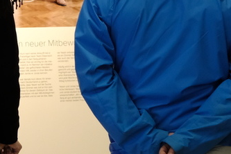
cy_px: -14
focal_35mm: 191
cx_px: -123
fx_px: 1225
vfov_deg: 7.2
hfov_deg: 10.4
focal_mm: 35
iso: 3200
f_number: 2.8
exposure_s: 1/125
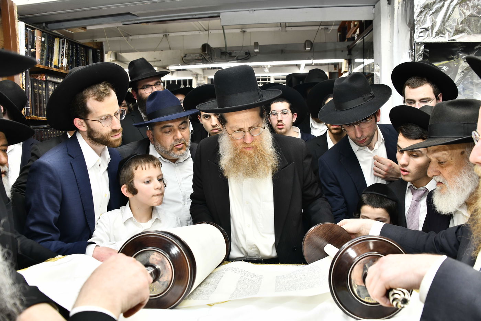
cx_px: 240
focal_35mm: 28
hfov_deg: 65.5
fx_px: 374
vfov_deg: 46.4
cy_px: 160
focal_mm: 28
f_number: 5.6
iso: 640
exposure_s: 1/200
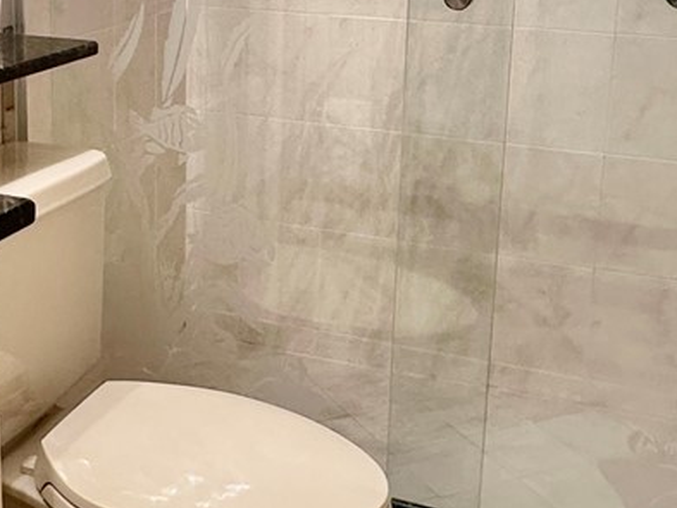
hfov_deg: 33.3
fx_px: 1115
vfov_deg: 25.2
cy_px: 96
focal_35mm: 57
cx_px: 195
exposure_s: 1/60
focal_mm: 2.22
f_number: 2.2
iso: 200
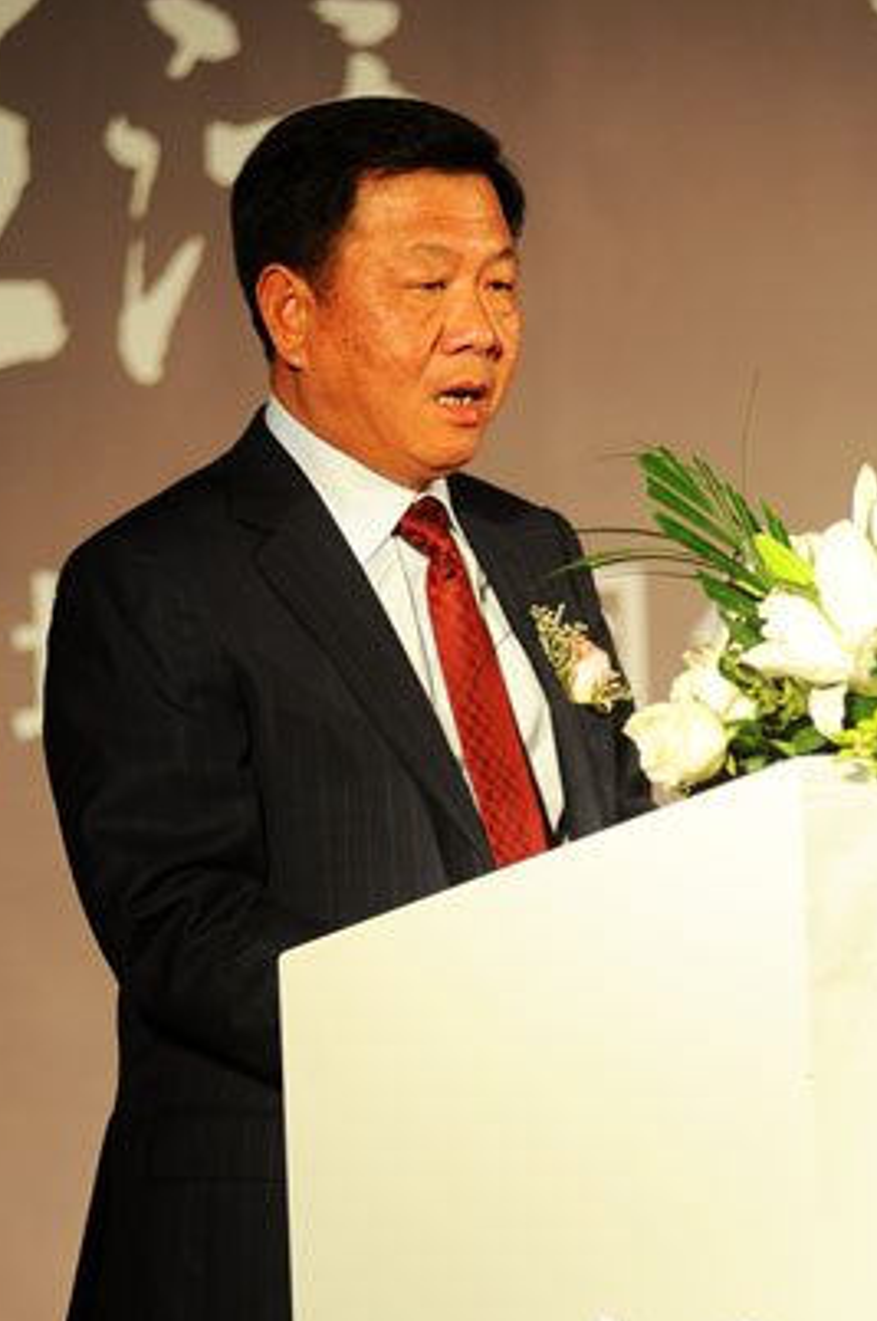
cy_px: 789
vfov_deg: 12.2
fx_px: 6154
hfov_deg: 8.2
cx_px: 493
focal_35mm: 168
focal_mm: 135
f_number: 2.8
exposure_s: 1/320
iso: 800
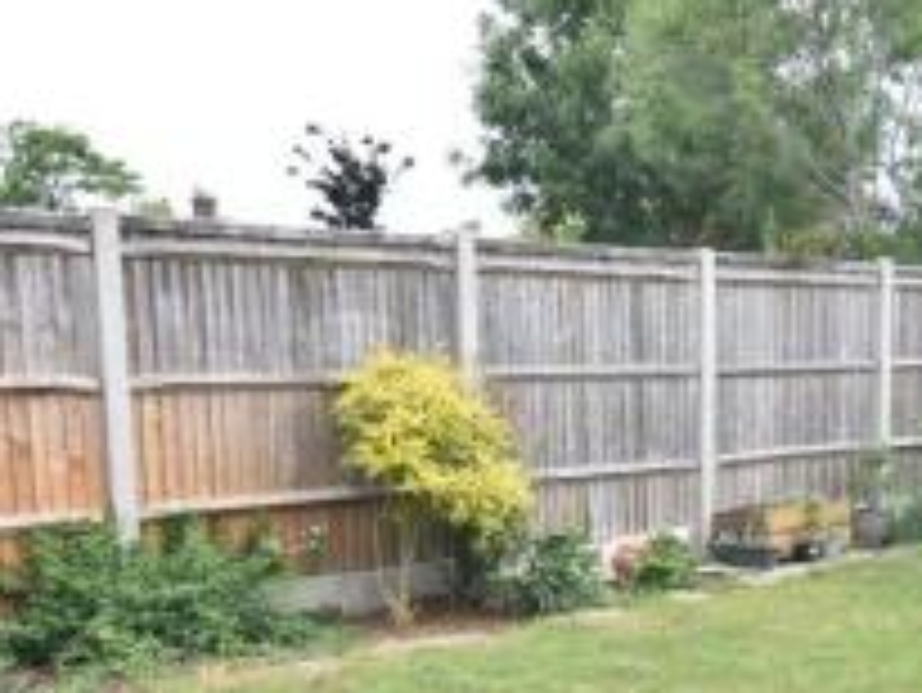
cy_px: 551
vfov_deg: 28.5
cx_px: 837
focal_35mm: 50
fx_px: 1336
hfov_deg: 35.7
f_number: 8
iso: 500
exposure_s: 1/500
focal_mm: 15
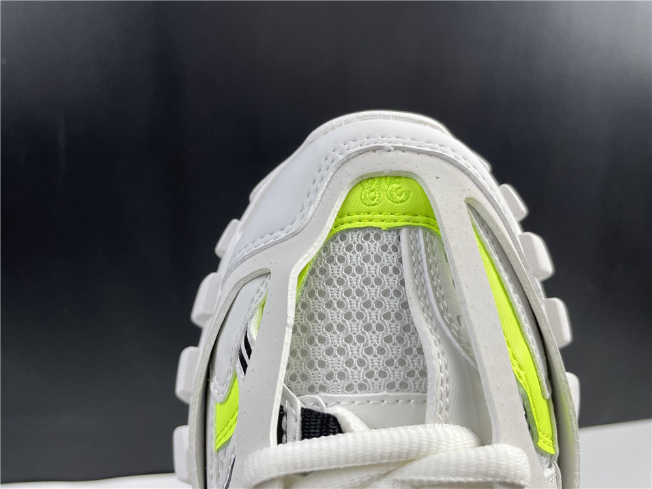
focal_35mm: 26
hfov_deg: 67.3
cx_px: 326
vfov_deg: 53.1
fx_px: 490
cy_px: 244
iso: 64
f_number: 1.6
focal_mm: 4.2
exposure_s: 1/121
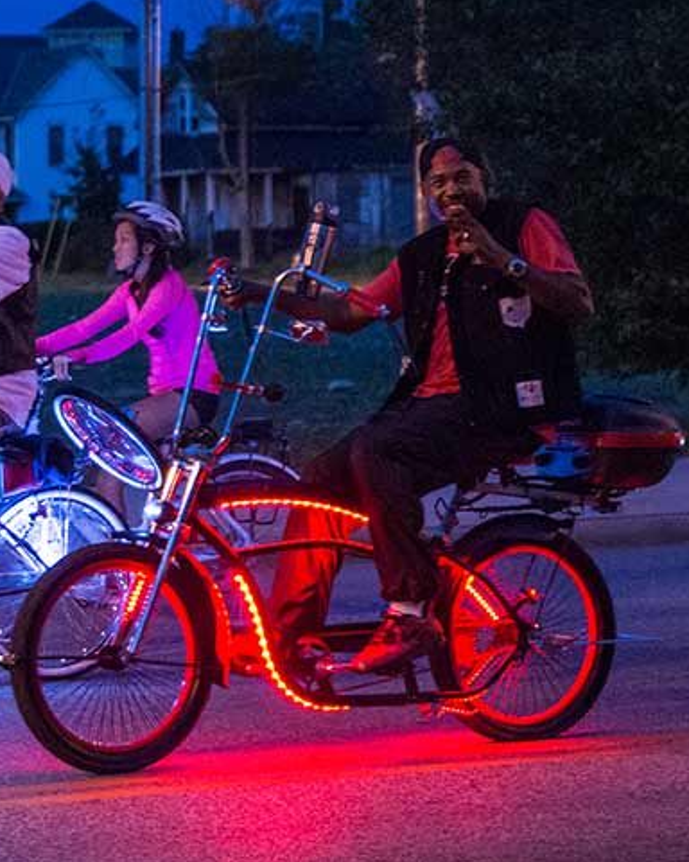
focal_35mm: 85
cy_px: 429
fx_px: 2167
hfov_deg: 17.9
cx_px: 105
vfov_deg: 22.5
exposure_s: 1/250
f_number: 2.8
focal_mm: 60
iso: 3200
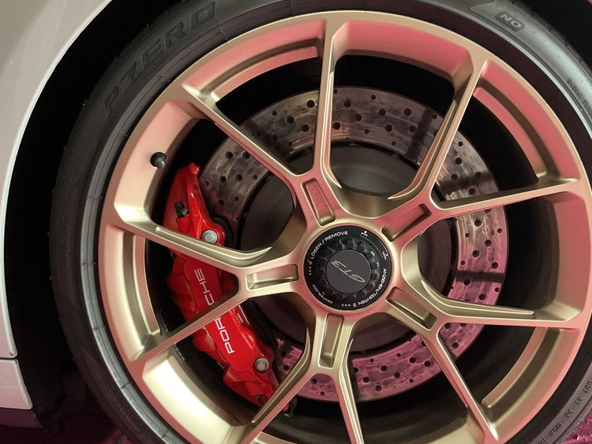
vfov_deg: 37.6
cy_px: 261
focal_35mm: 38
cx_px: 332
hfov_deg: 48.9
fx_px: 650
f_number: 1.8
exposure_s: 1/50
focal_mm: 3
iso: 200
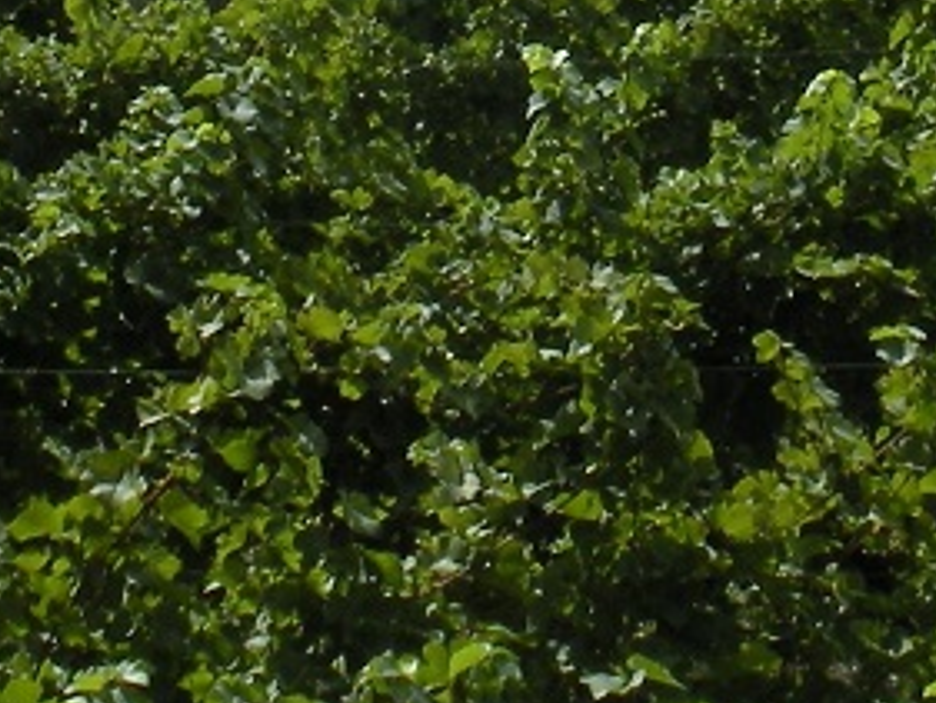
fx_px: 5194
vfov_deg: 7.4
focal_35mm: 192
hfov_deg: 10.2
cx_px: 939
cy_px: -815
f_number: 5.6
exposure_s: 1/398
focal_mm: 6.3
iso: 64
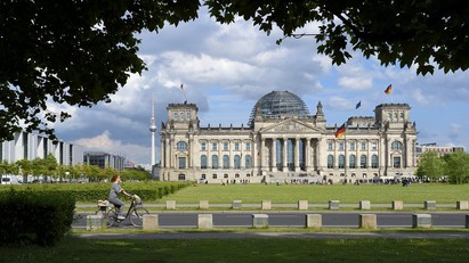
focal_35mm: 45
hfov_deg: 45.5
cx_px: 238
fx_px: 560
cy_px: 151
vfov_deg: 26.5
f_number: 11
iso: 200
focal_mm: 42
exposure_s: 1/250
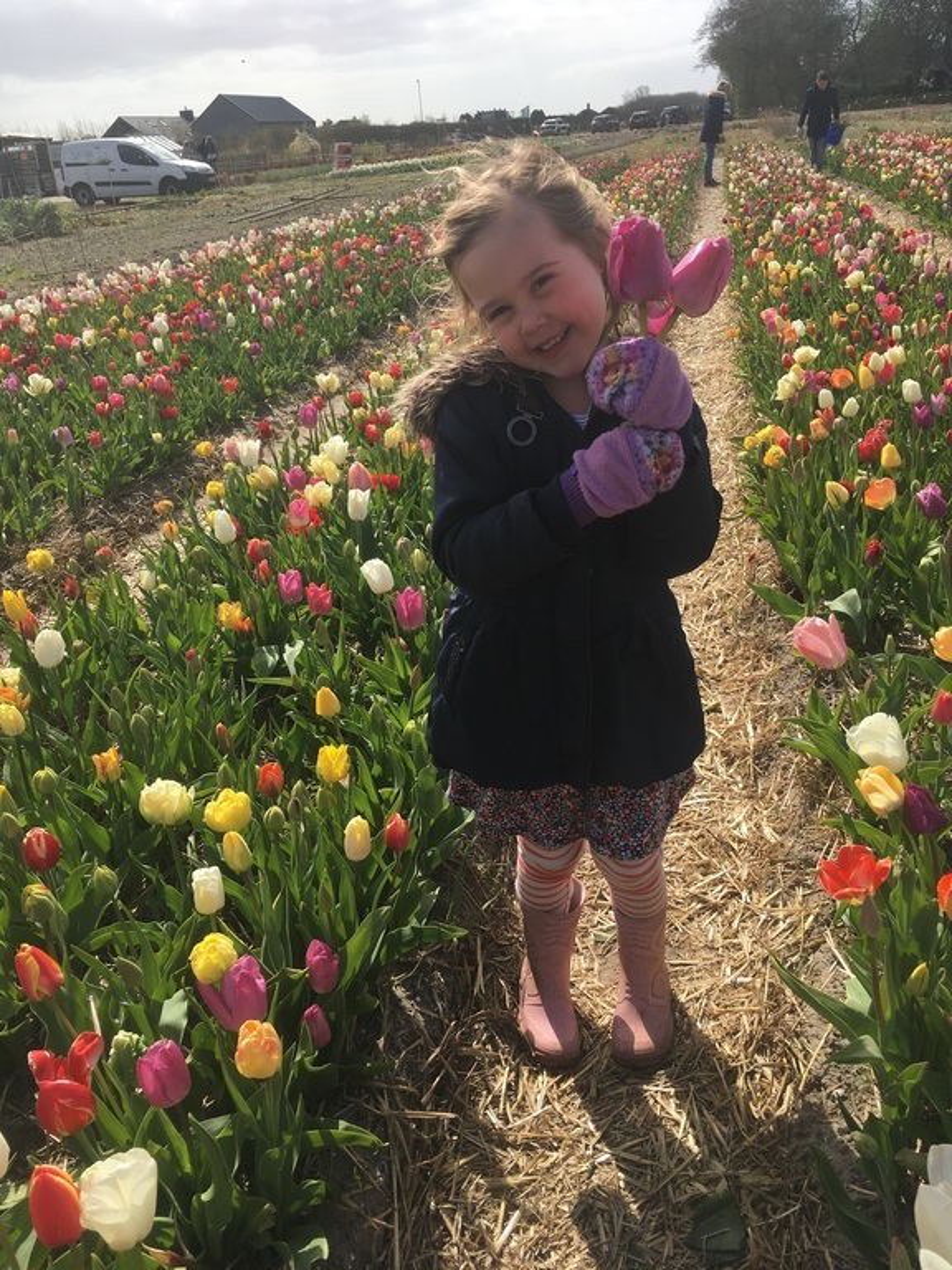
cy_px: 635
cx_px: 476
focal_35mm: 29
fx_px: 1063
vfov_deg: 61.7
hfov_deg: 48.2
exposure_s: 1/1479
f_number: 2.2
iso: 25
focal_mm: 4.15
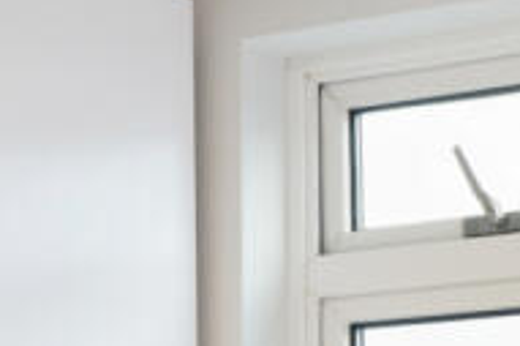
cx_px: 411
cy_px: 770
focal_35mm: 188
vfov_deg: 7.0
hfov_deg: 10.9
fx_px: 2713
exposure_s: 1/13
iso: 200
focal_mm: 35
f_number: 11
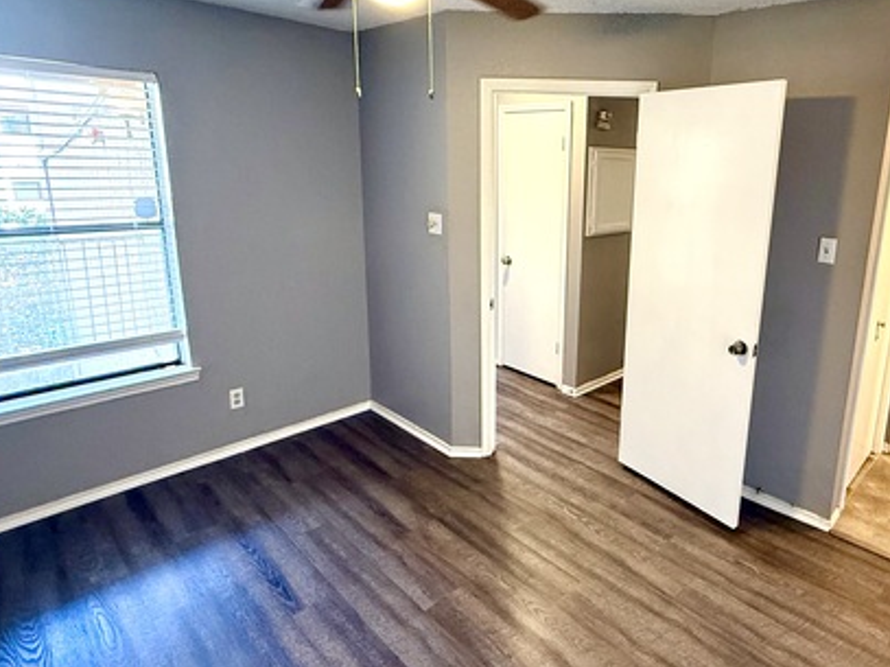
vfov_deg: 60.8
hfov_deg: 74.9
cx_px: 562
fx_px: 565
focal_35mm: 22
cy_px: 286
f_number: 2.2
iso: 500
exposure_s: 1/60
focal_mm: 2.22
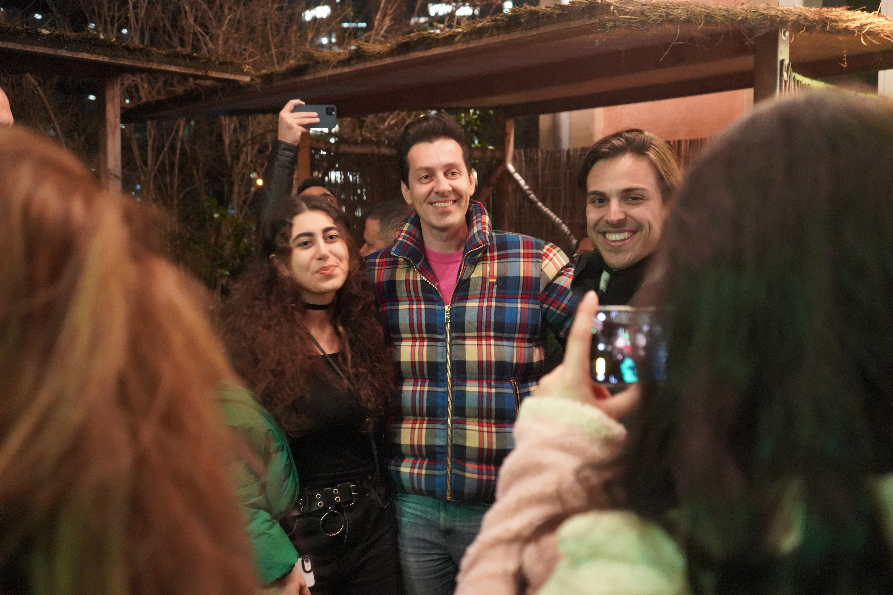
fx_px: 868
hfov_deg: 54.4
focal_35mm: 35
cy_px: 298
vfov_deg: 37.9
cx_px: 446
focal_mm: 35
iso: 12800
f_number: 4
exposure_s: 1/25
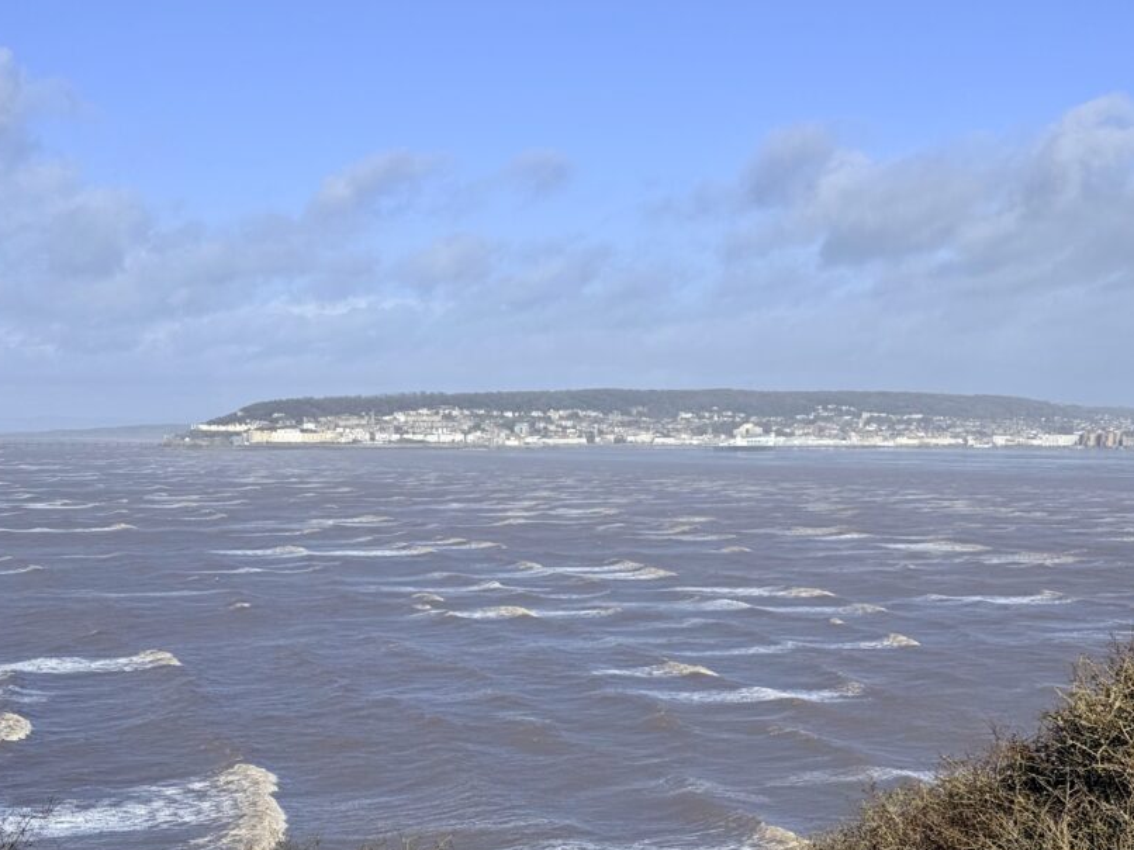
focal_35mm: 61
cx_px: 567
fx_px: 1998
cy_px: 417
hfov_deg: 31.7
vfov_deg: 24.0
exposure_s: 1/7874
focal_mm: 6.76
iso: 64
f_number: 1.78
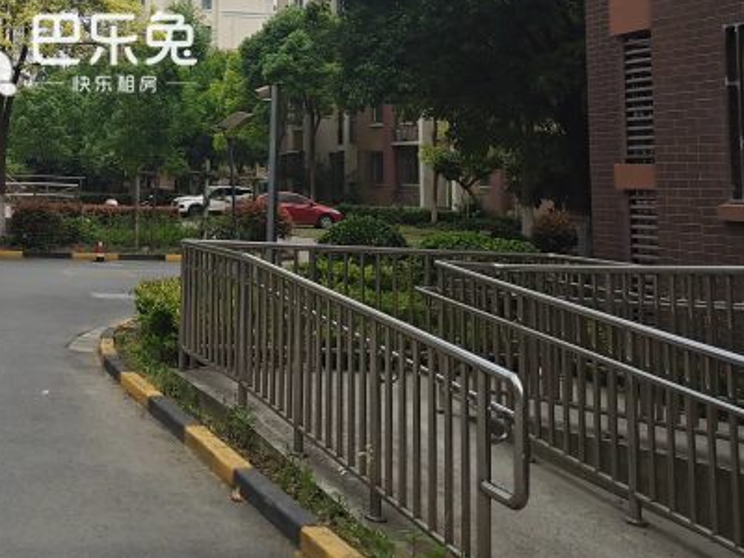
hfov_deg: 34.4
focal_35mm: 52
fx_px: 1118
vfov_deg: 26.9
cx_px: 48
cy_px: 39
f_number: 1.8
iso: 50
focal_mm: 5.58
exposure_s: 1/1241
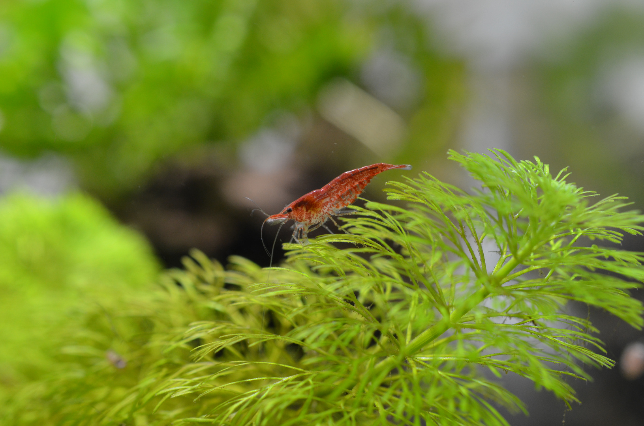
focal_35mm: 60
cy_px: 213
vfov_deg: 22.5
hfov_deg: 33.5
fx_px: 1071
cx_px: 322
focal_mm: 40
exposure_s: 1/60
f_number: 5.6
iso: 800
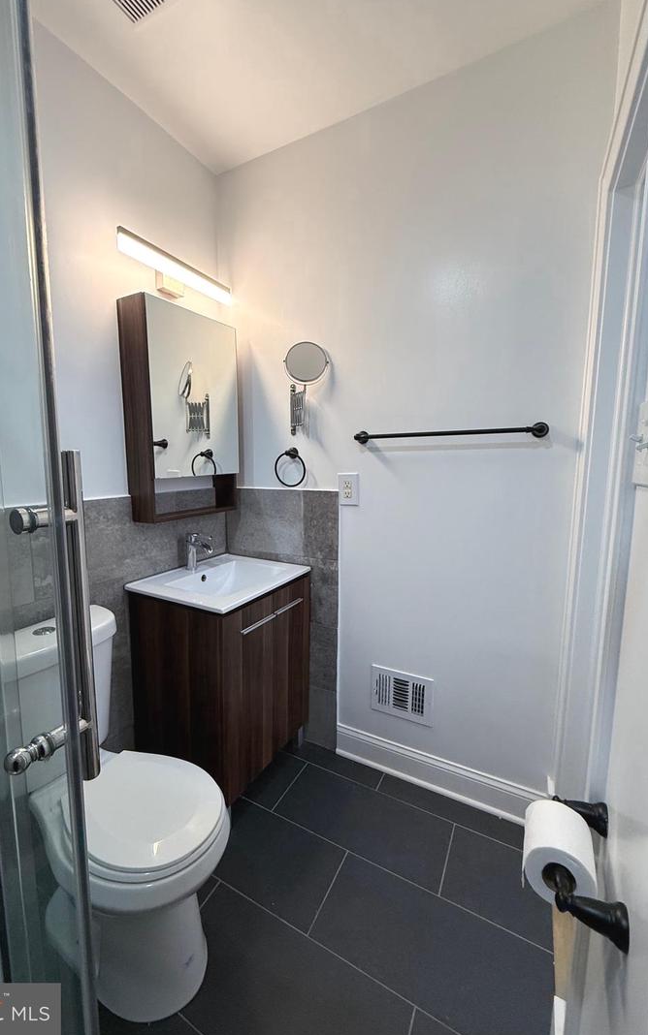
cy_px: 516
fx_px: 424
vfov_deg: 101.4
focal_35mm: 15
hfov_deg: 74.5
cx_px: 283
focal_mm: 2.22
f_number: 2.2
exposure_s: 1/120
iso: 250
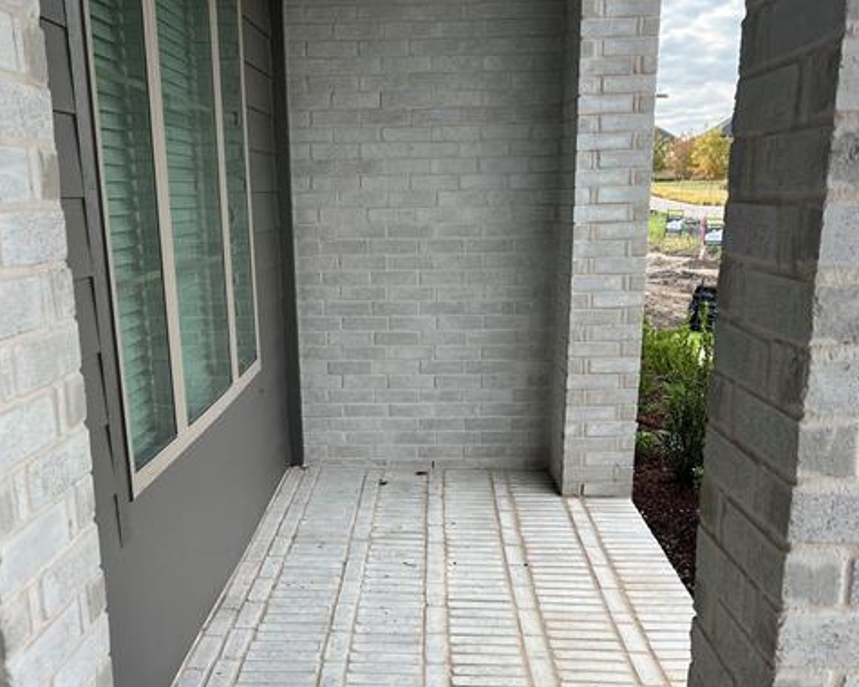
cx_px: 400
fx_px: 1042
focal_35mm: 41
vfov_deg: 35.8
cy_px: 504
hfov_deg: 44.8
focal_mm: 5.7
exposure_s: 1/859
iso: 50
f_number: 1.5
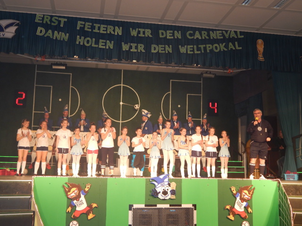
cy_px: 113
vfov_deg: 33.6
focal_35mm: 43
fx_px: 375
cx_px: 151
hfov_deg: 43.9
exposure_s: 1/30
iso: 200
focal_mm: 7.7
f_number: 3.6
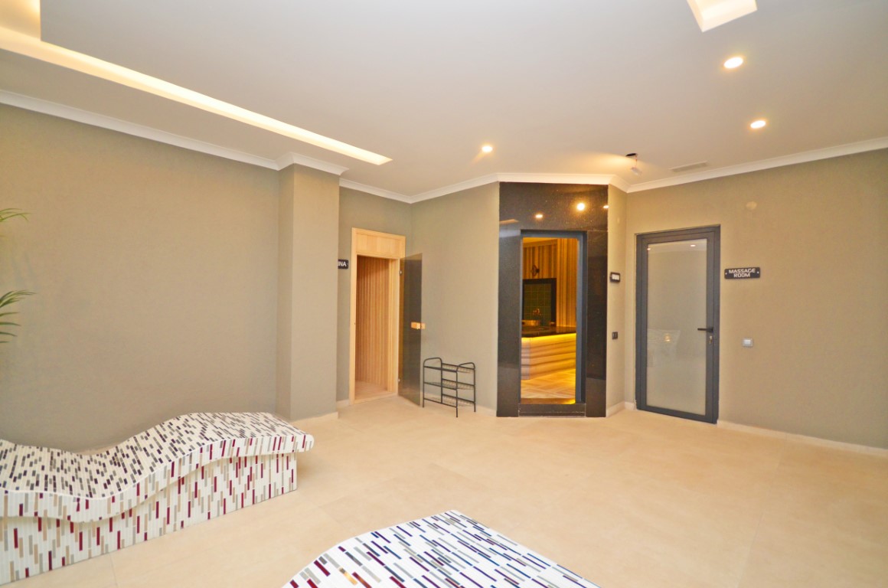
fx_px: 369
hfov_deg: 100.5
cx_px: 444
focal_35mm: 15
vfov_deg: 77.1
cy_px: 294
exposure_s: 1/60
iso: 800
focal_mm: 10
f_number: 4
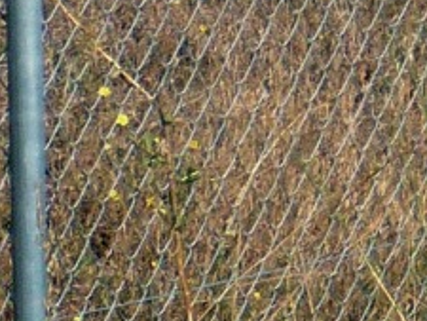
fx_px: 6899
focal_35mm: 559
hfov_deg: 3.5
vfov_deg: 2.7
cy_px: -207
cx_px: 823
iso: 100
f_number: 5
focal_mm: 17.4
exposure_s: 1/640
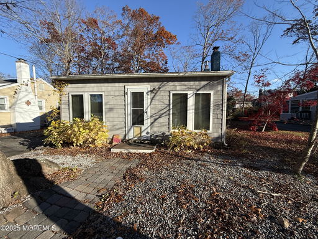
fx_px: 129
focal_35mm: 14
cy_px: 120
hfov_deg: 102.1
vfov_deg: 85.7
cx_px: 159
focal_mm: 2.22
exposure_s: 1/1285
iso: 50
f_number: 2.2
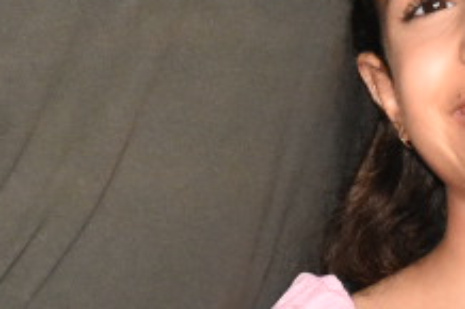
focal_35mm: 268
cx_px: 410
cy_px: -23
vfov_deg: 5.1
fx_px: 3459
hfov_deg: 7.7
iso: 2500
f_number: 5.6
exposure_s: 1/100
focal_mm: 24
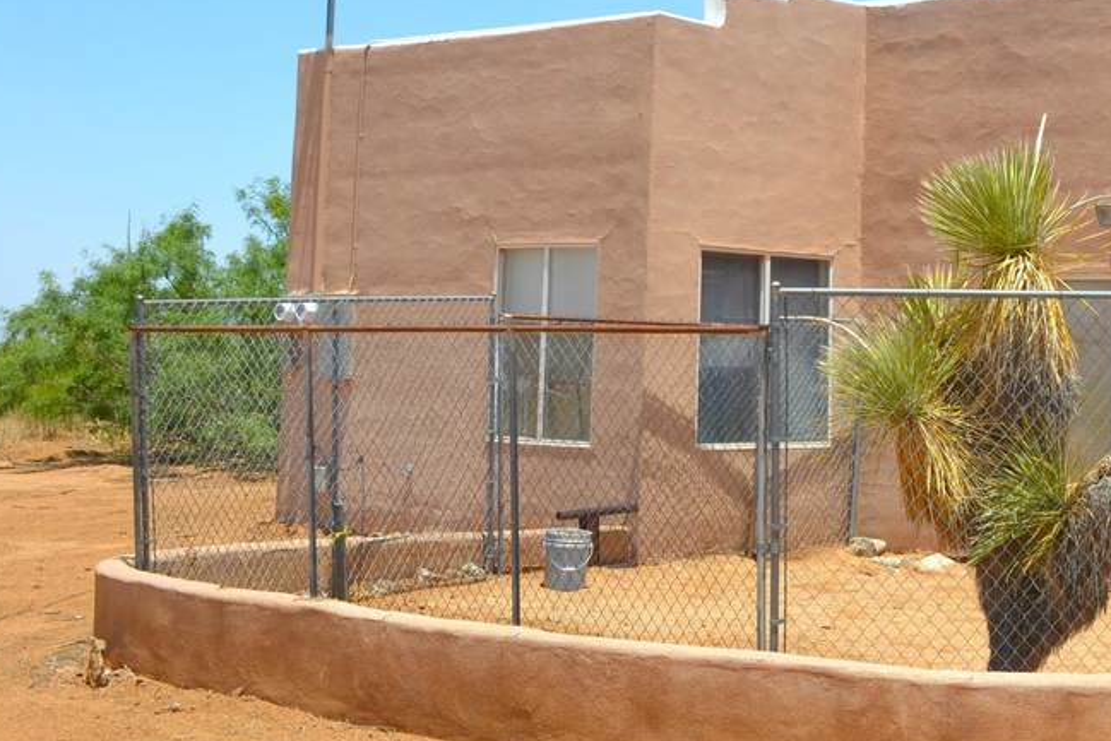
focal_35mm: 71
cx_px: 1044
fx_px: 2191
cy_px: 227
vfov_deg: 19.1
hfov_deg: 27.2
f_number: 7.1
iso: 100
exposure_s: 1/200
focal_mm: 24
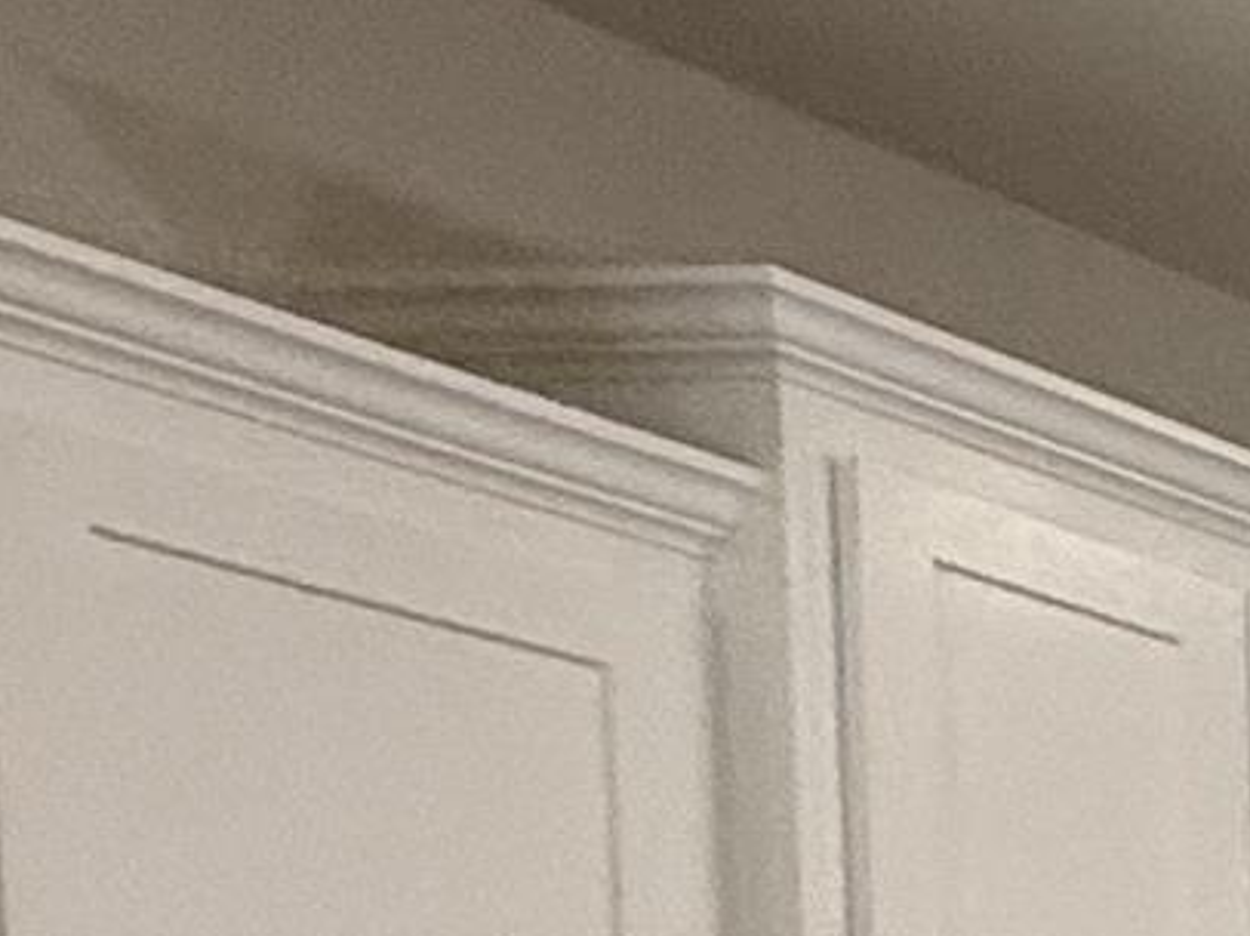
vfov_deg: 12.0
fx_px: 3825
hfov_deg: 9.8
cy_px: 2041
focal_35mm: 106
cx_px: 4283
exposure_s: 1/120
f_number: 2.2
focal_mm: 2.22
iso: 200
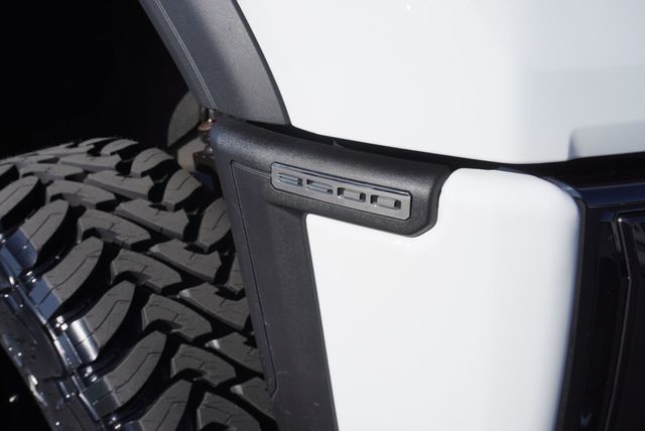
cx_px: 322
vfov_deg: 35.6
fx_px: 672
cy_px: 216
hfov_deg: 51.2
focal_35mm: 38
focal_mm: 25
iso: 100
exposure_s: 1/320
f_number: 8
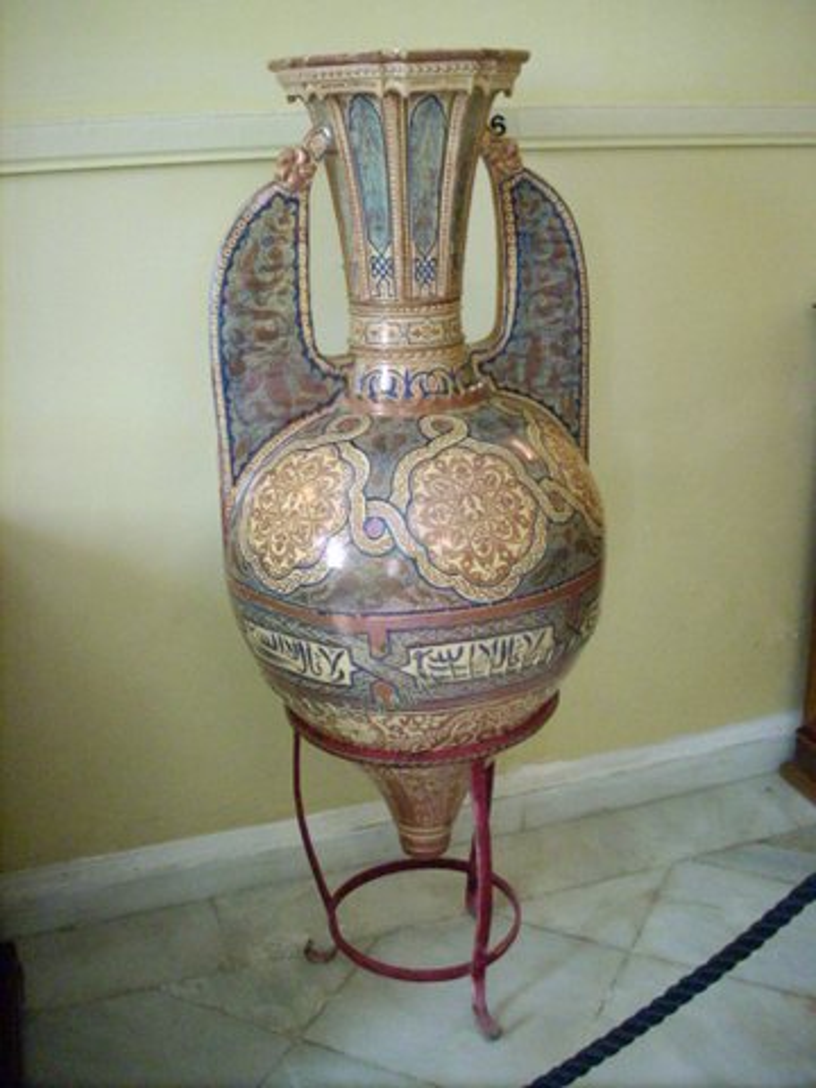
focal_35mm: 37
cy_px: 544
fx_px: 1163
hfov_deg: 38.7
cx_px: 408
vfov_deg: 50.1
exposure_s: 1/23.2
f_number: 2.8
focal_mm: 6.2
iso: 800
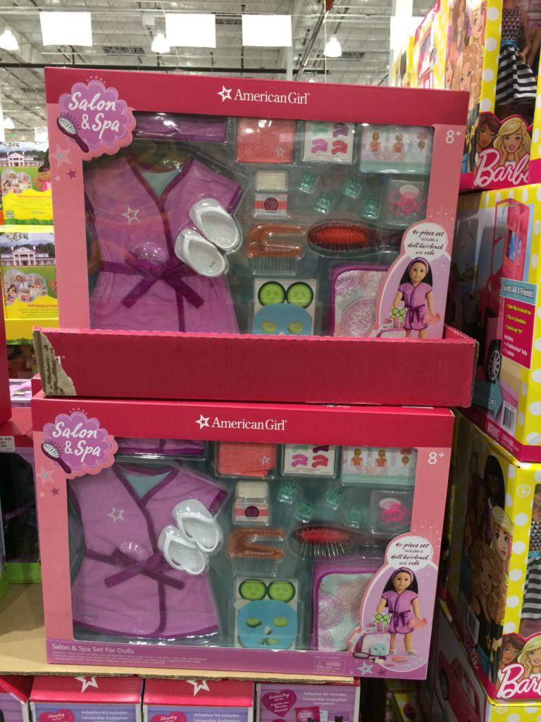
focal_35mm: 29
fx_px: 604
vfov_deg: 61.7
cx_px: 270
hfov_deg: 48.2
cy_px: 361
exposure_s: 1/30
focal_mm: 4.15
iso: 160
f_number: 2.2
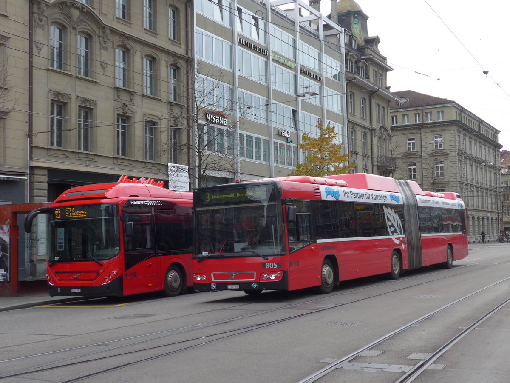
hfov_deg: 38.9
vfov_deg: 29.7
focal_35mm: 49
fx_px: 722
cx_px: 255
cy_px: 192
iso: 80
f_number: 3.2
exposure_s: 1/250
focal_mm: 10.1
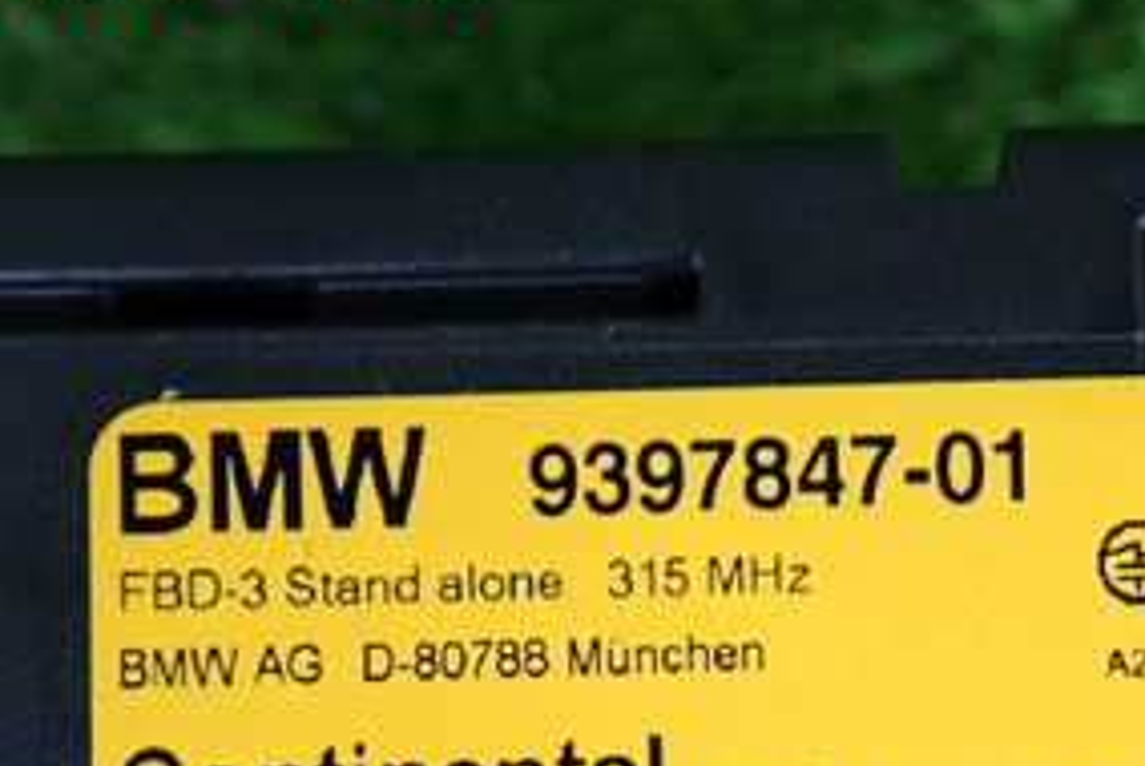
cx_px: 947
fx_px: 2515
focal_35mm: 79
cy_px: 814
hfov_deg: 25.1
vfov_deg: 16.8
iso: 200
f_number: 2.5
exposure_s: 1/80
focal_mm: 6.37
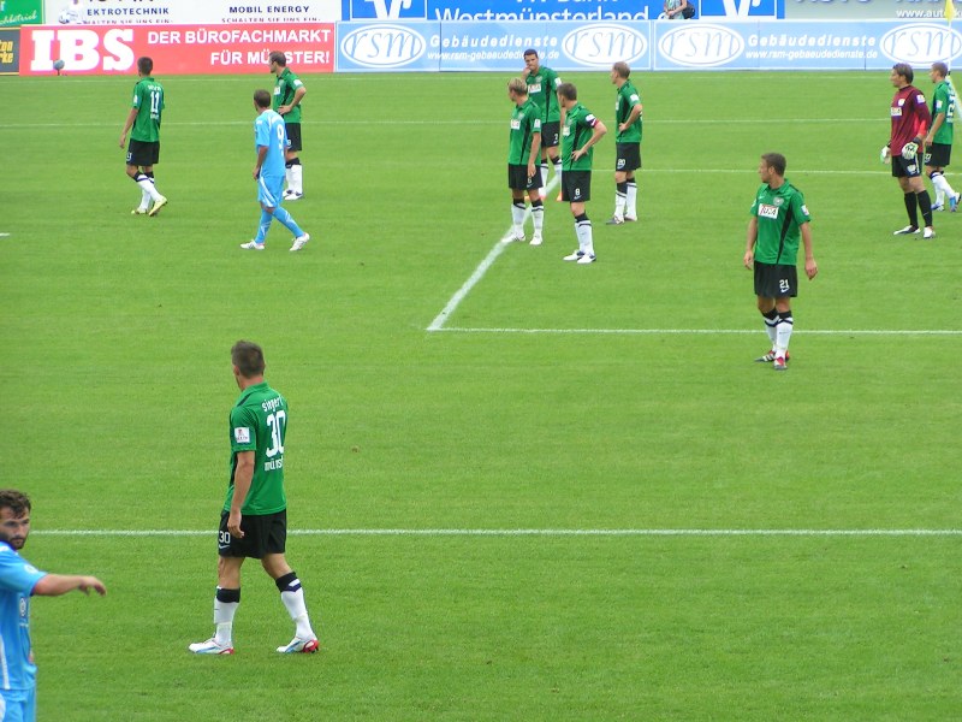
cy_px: 361
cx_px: 481
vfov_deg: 9.1
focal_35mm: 164
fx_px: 4558
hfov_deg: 12.0
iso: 50
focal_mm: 25.1
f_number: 3.5
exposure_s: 1/200
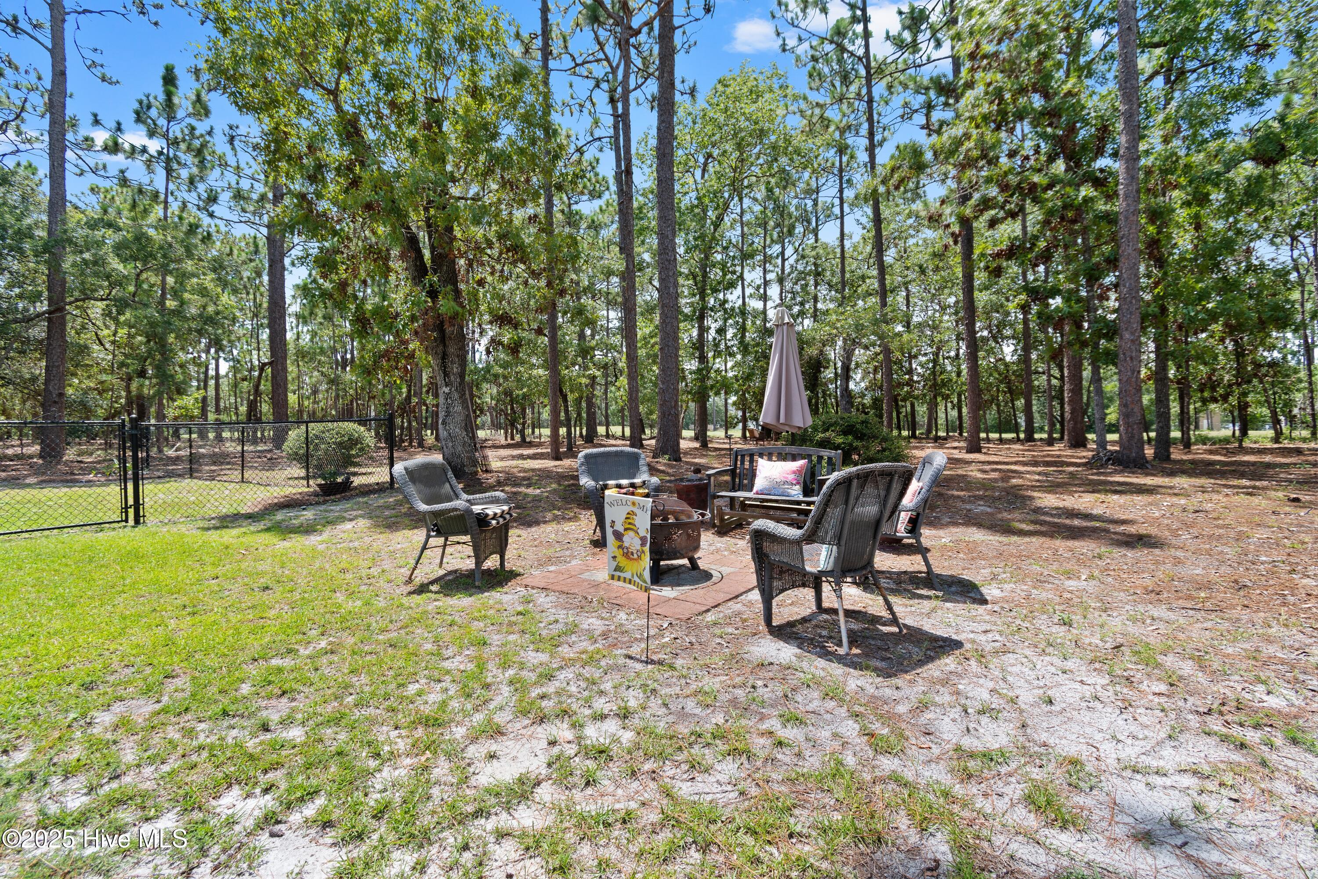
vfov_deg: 77.3
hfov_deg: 100.4
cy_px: 440
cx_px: 659
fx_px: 549
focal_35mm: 15
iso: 100
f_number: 5.6
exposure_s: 1/125
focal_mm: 10
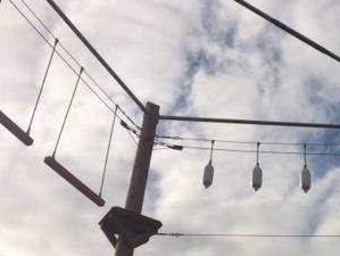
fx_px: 610
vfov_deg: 23.0
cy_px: 240
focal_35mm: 62
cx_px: 345
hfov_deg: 29.0
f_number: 2.2
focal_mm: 4.15
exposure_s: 1/6849
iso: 32
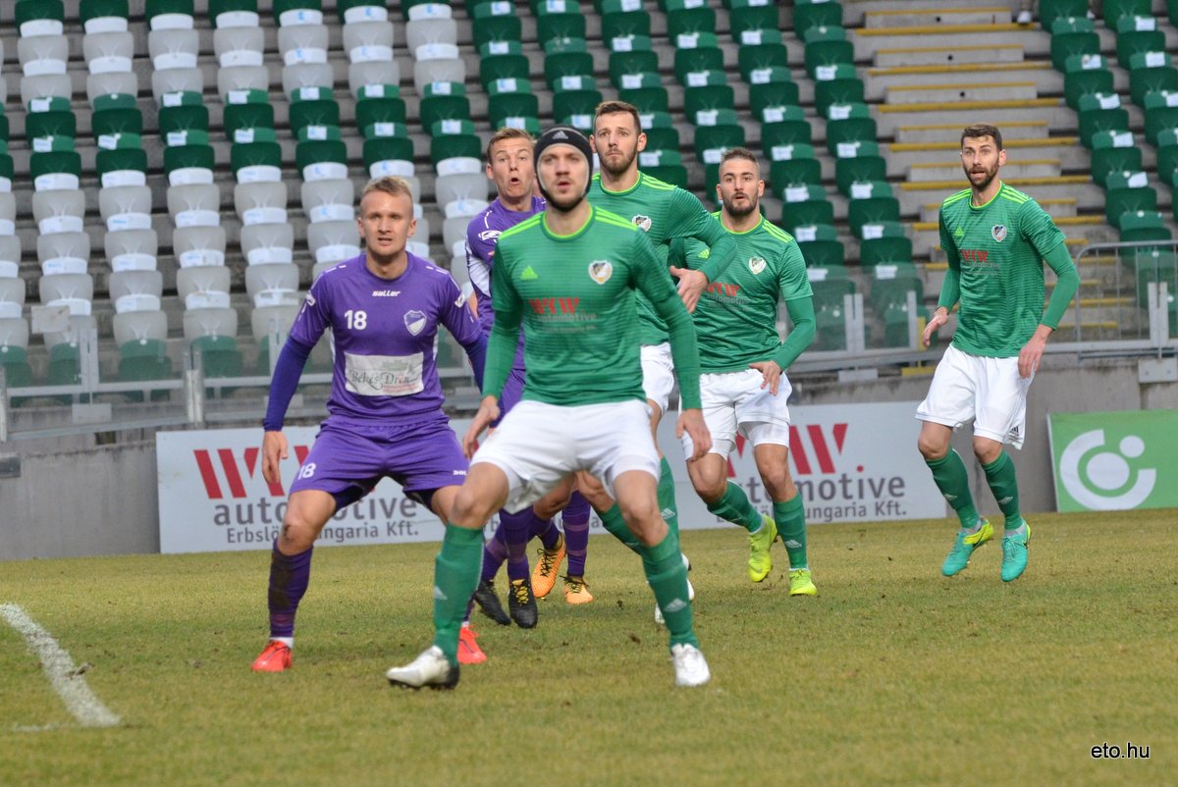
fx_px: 7122
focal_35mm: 218
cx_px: 589
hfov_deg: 9.5
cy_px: 394
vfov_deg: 6.3
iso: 1250
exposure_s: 1/500
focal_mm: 145
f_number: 5
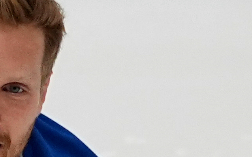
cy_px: 418
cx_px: -81
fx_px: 38892
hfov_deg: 0.4
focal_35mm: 5662
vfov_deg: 0.2
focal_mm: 600
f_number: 4
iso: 2500
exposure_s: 1/2000
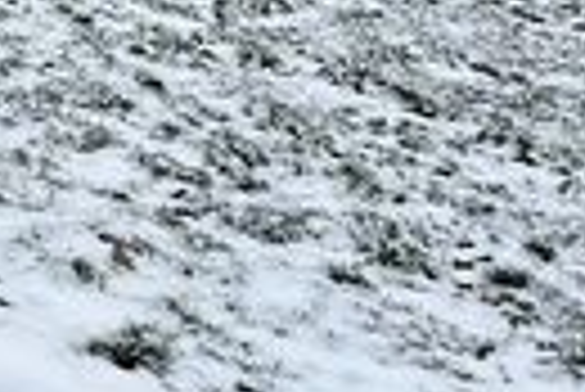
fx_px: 1692
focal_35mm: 104
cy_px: -435
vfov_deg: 11.6
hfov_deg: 16.3
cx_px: -486
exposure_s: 1/705
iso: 50
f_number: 1.5
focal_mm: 5.7
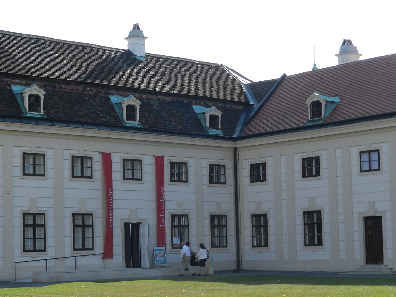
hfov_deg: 23.6
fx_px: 950
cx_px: 198
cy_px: 148
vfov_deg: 17.8
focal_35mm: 83
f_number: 4.4
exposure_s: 1/800
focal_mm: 14.9
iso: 160
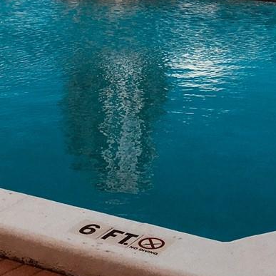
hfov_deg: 16.4
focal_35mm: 106
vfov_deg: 15.5
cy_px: -102
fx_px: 956
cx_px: 103
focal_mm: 4.15
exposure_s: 1/2481
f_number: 2.2
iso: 25
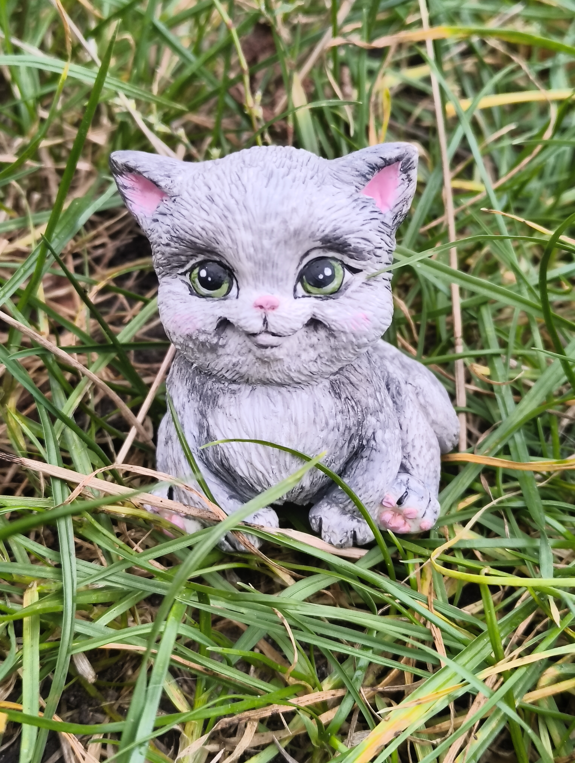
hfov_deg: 29.2
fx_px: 1105
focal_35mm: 50
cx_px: 288
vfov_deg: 38.1
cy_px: 382
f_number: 1.87
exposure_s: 1/100
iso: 444
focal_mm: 5.56
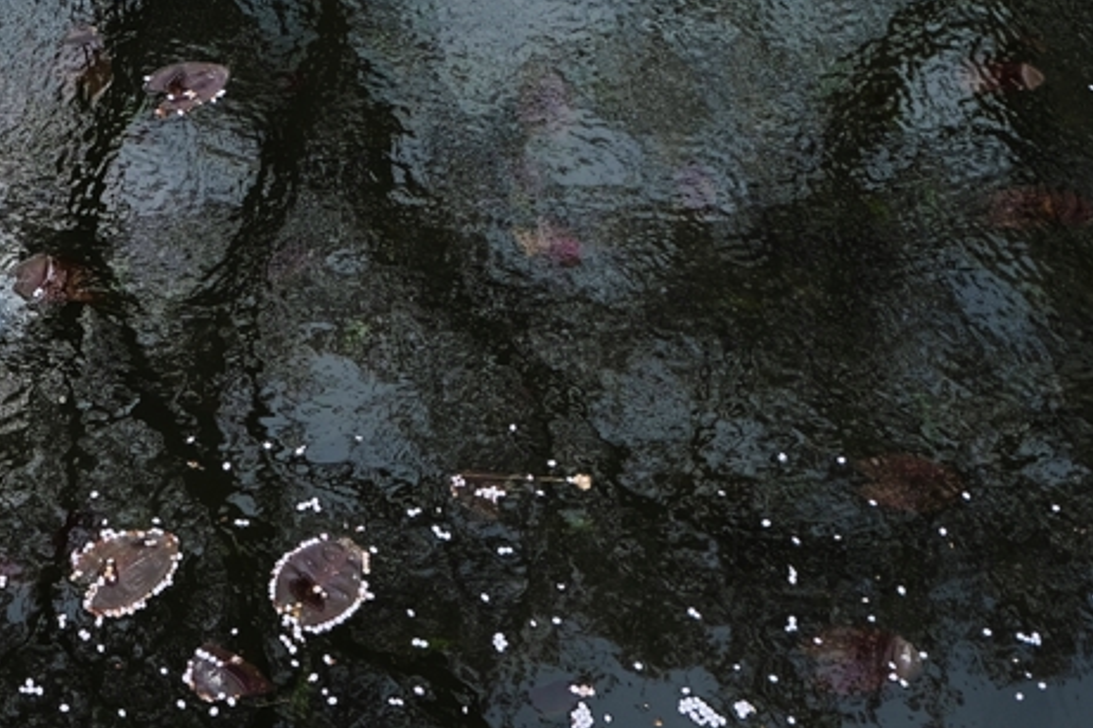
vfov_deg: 22.2
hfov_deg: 32.1
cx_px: 149
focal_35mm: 60
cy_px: 111
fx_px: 1821
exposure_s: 1/600
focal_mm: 18
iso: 200
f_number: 4.5
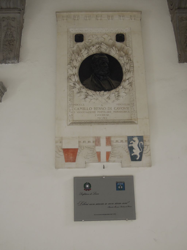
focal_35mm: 45
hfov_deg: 32.2
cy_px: 125
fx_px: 324
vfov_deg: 42.1
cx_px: 94
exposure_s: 1/80
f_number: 3.5
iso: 160
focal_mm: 8.1
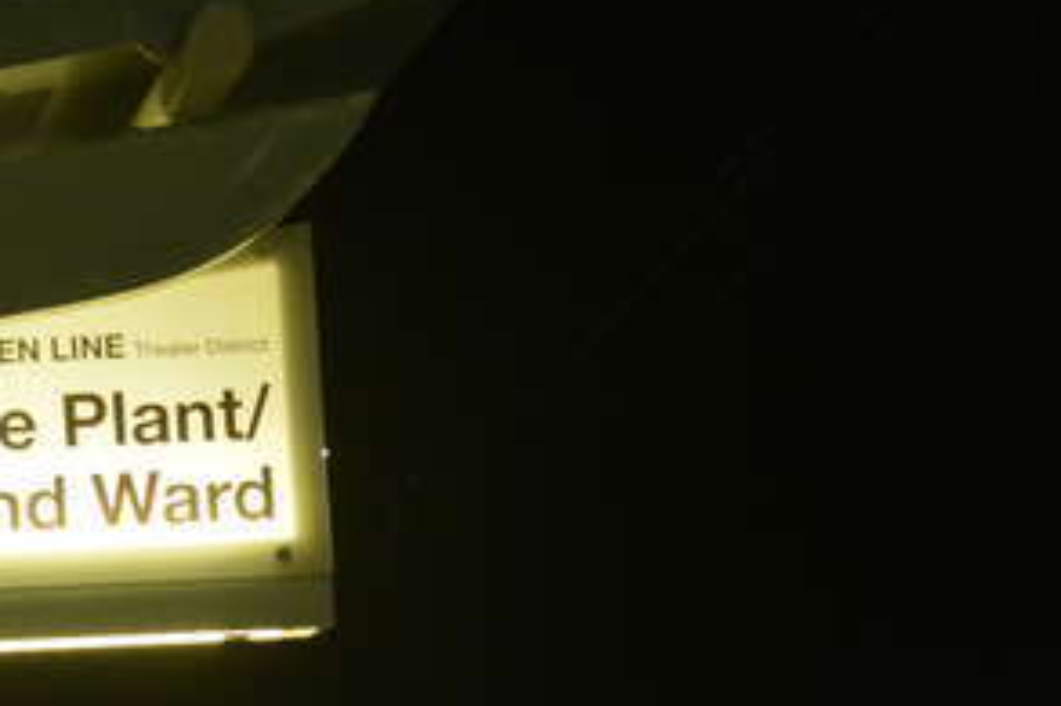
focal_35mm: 164
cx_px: -355
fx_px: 4831
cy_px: 773
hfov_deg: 12.1
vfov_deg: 8.3
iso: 800
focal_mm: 40
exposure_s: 1/15
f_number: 6.3
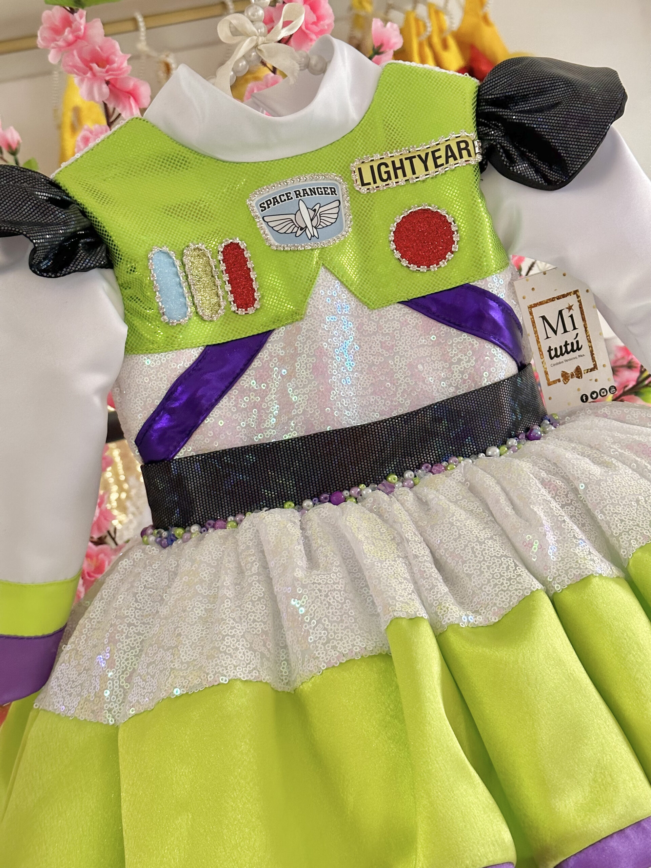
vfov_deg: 39.7
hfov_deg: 30.3
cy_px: 434
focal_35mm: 48
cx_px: 326
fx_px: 1204
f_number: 1.78
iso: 200
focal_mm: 6.86
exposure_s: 1/40
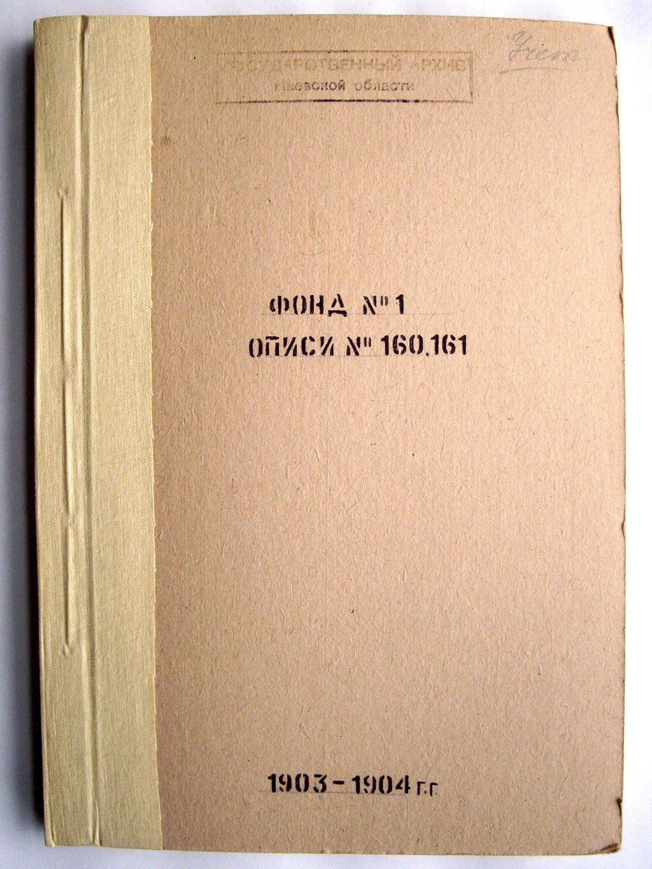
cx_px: 326
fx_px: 1155
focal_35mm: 46
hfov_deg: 31.5
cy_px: 434
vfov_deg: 41.2
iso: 400
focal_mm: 9.6
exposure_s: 1/400
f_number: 3.1
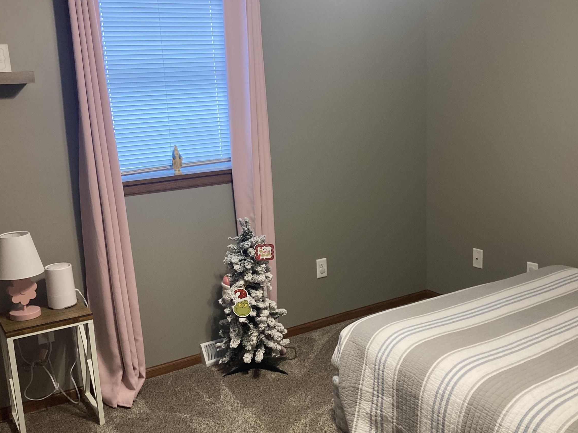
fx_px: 635
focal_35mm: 38
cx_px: 288
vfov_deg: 37.7
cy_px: 239
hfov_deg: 49.0
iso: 200
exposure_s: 1/60
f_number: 1.8
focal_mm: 3.99
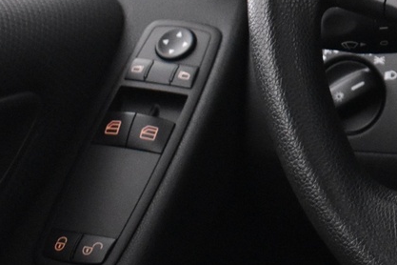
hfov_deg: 11.9
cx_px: 633
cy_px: -16
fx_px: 1797
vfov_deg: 8.4
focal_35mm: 163
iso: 3200
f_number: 4.2
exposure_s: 1/30
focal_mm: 28
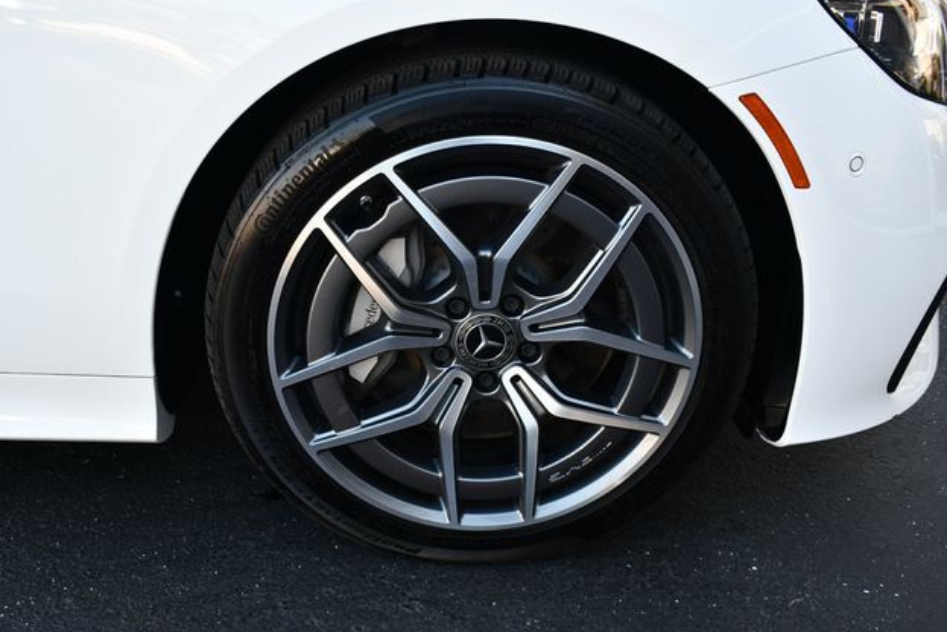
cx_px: 464
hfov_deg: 51.9
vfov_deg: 36.0
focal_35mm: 37
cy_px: 311
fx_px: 974
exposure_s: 1/250
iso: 400
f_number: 4.5
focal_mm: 18
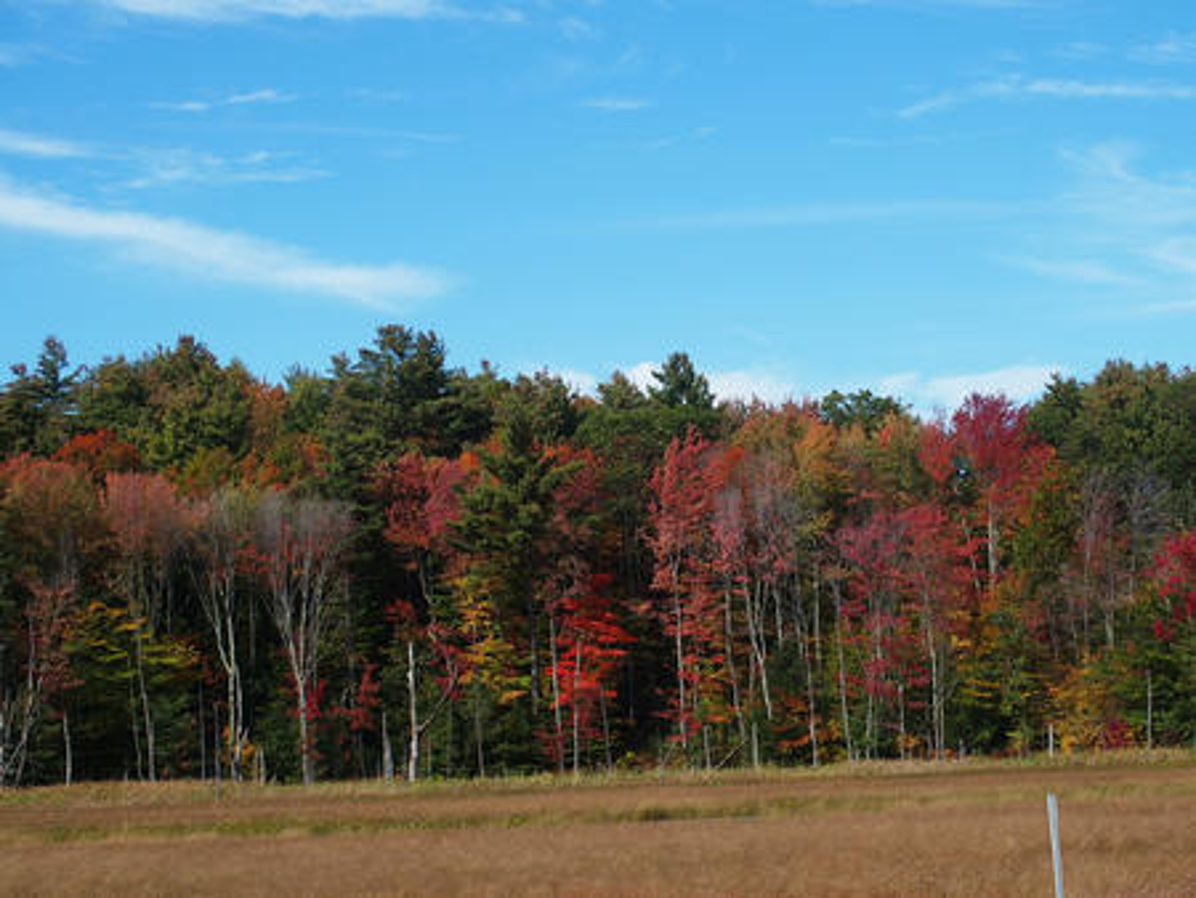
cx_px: 598
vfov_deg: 17.4
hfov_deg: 23.0
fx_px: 2938
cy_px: 449
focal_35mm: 85
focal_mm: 17.8
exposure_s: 1/800
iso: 100
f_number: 4
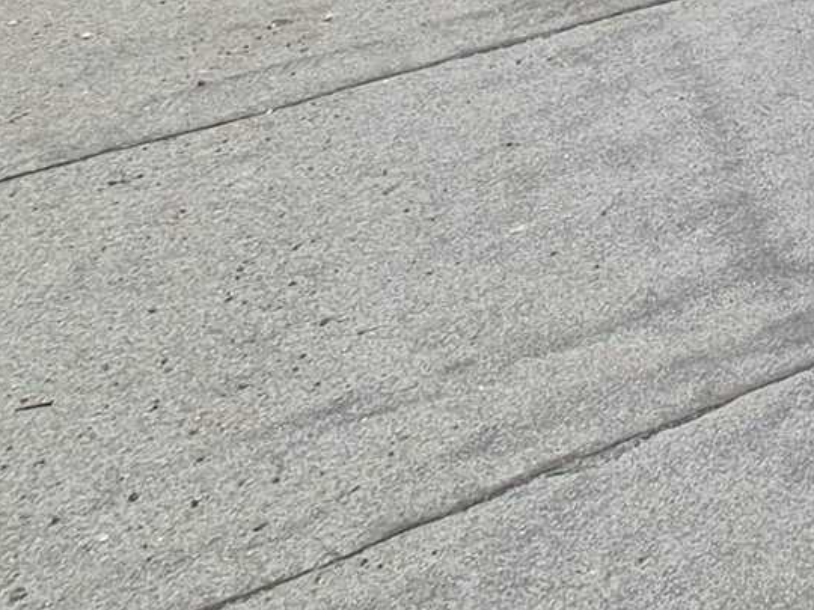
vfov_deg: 15.6
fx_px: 1740
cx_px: 1732
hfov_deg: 17.1
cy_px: -630
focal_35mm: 74
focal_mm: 1.74
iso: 50
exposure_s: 1/4304
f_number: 2.2
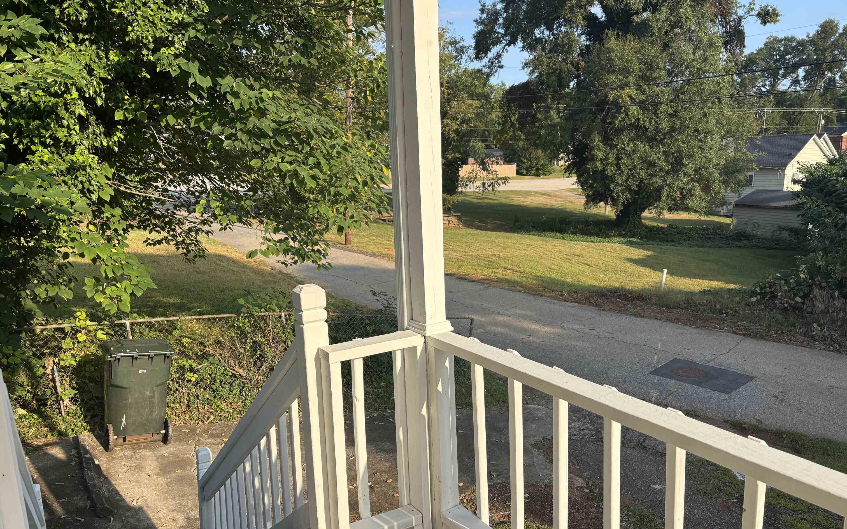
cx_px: 427
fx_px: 646
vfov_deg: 44.4
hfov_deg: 66.5
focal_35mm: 28
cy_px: 299
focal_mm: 5.96
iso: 50
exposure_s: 1/1642
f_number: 1.6
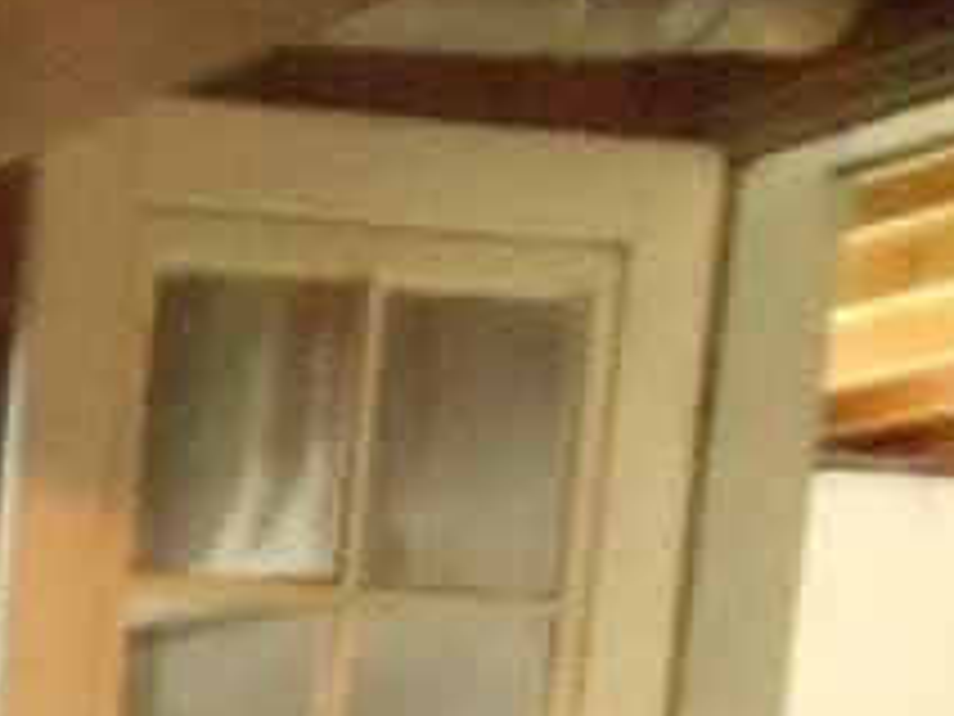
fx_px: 4685
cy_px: 1828
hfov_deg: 10.2
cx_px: -1323
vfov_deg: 8.0
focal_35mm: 170
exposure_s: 1/25
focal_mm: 4.5
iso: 1000
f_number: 3.2
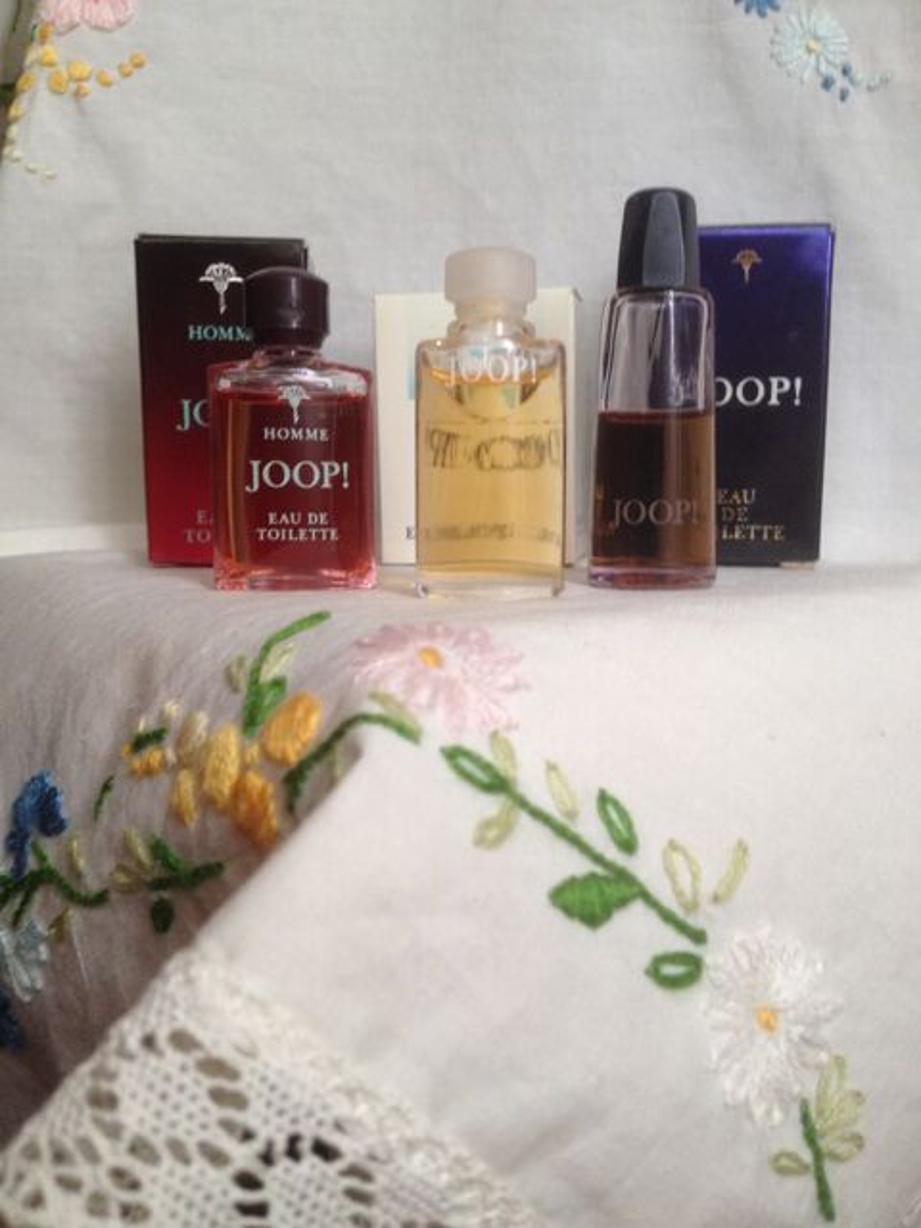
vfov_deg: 52.6
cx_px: 460
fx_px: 1242
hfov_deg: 40.7
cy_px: 614
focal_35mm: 35
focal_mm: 4.28
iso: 125
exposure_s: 1/20
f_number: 2.4
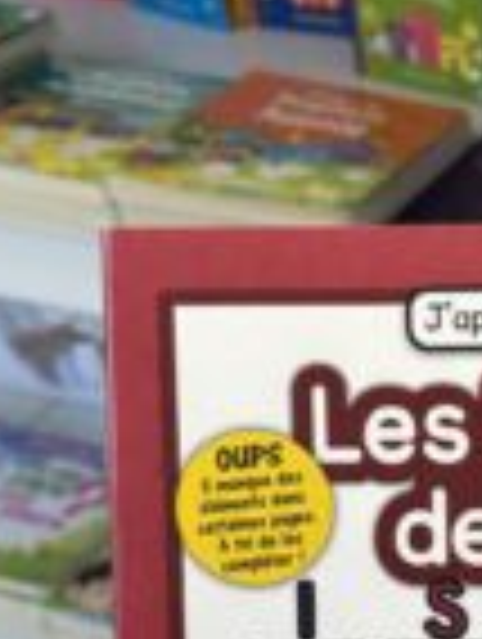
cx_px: 541
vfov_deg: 25.8
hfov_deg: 19.3
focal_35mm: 73
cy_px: 576
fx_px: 1351
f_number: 1.6
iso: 64
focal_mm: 5.96
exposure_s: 1/100
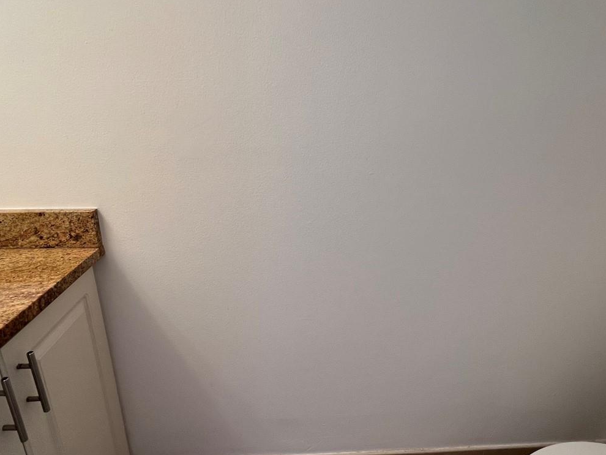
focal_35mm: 21
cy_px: 247
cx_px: 292
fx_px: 368
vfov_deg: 63.4
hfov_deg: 78.9
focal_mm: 1.57
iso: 64
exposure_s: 1/120
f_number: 1.8
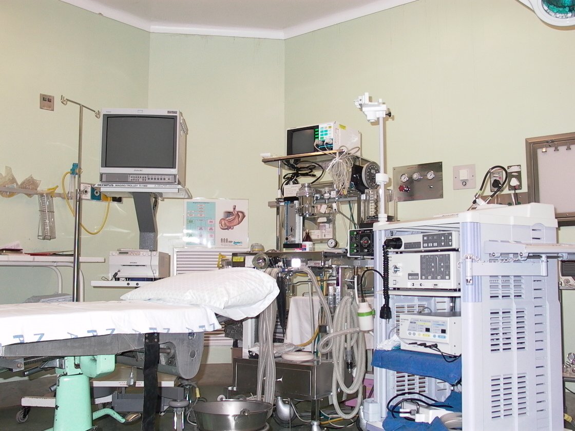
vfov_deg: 37.7
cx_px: 288
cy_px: 216
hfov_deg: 49.0
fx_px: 631
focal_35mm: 38
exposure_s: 1/64.2
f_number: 2.13
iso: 100
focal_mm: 8.19
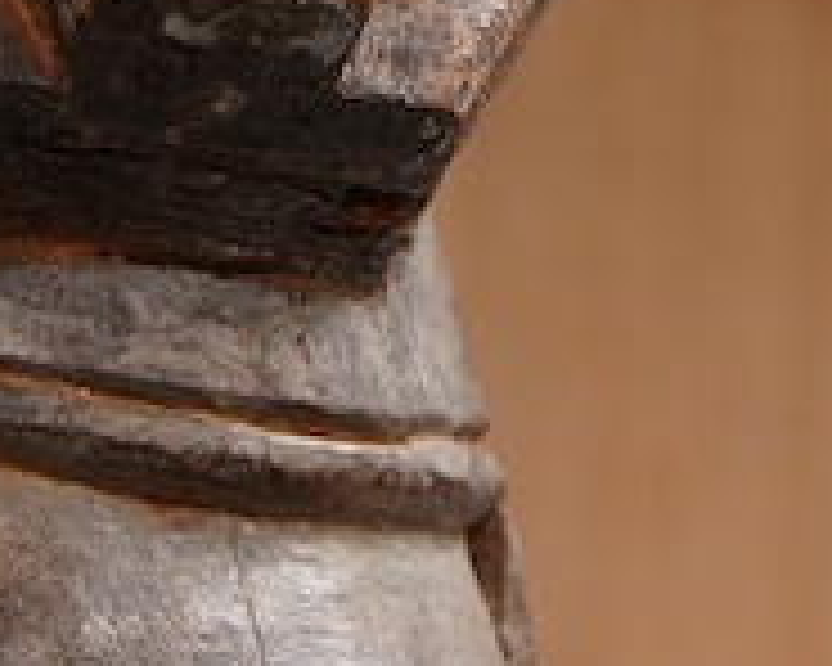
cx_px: -67
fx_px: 5073
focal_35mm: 206
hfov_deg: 9.3
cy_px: 1526
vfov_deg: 7.1
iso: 1250
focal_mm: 30
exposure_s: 1/125
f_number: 9
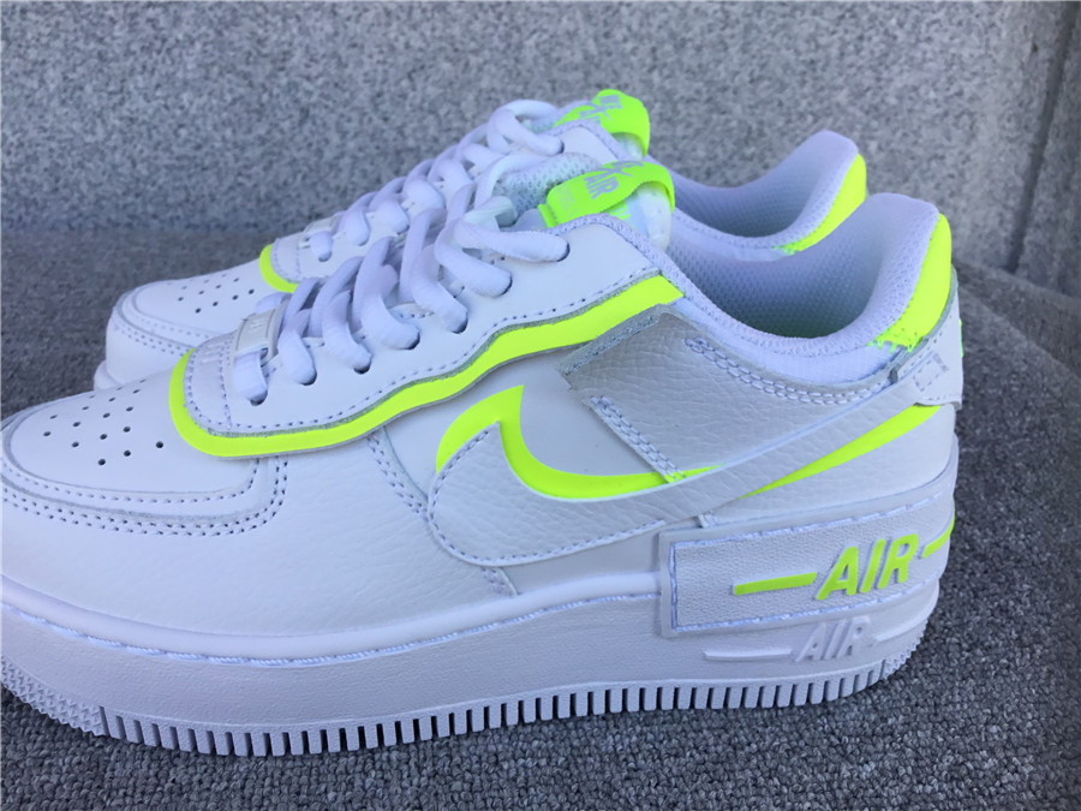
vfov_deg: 45.4
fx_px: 968
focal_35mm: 31
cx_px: 540
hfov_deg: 58.4
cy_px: 406
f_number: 2.4
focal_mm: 3.3
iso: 25
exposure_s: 1/342
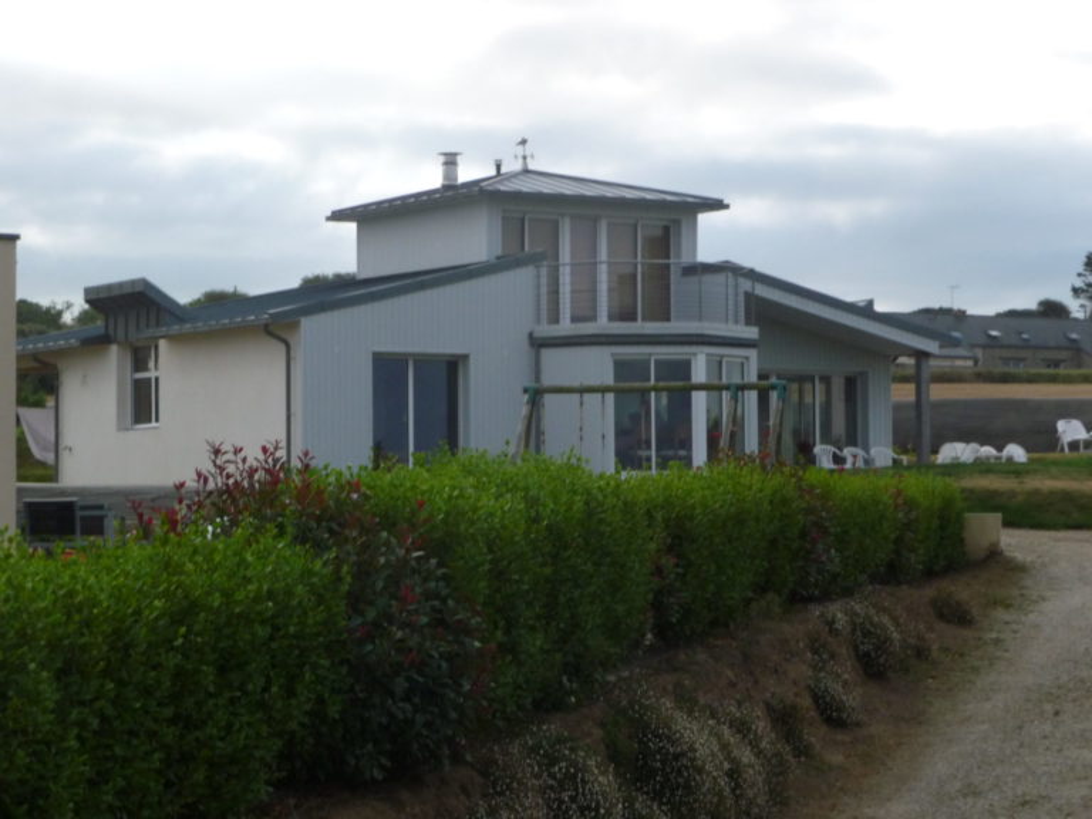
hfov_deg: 19.1
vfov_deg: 14.4
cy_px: 410
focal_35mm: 103
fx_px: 3249
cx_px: 546
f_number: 4.7
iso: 250
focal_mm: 17.5
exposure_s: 1/500
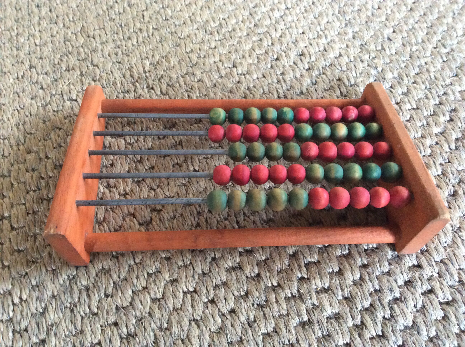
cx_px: 232
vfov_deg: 44.1
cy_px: 174
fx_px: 429
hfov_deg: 56.9
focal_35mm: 32
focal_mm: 3.3
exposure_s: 1/17
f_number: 2.4
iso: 400
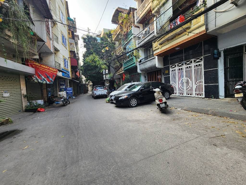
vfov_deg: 89.9
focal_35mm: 13
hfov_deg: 106.2
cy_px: 92
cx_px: 123
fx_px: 92
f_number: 2.2
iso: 50
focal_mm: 2.2
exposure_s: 1/196
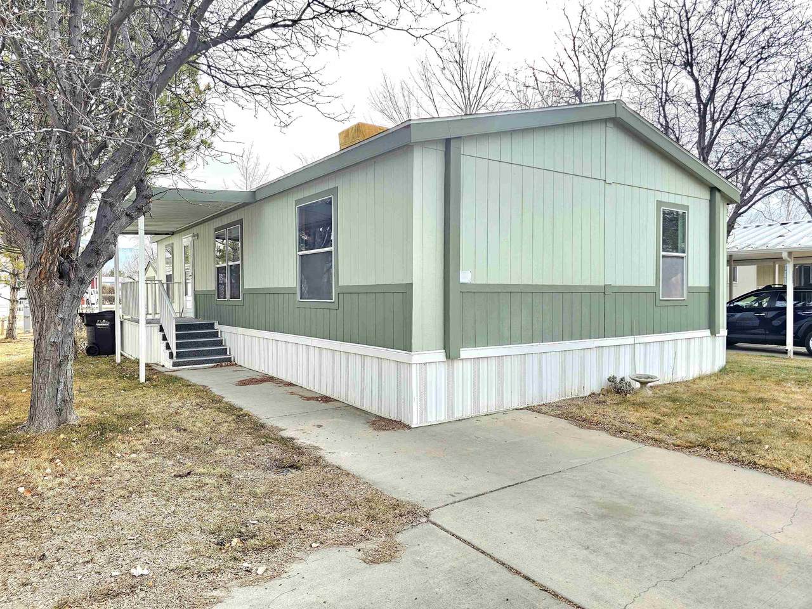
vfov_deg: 58.9
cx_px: 406
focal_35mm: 23
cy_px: 304
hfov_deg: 73.9
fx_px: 540
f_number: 1.7
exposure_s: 1/182
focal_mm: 6.3
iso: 32
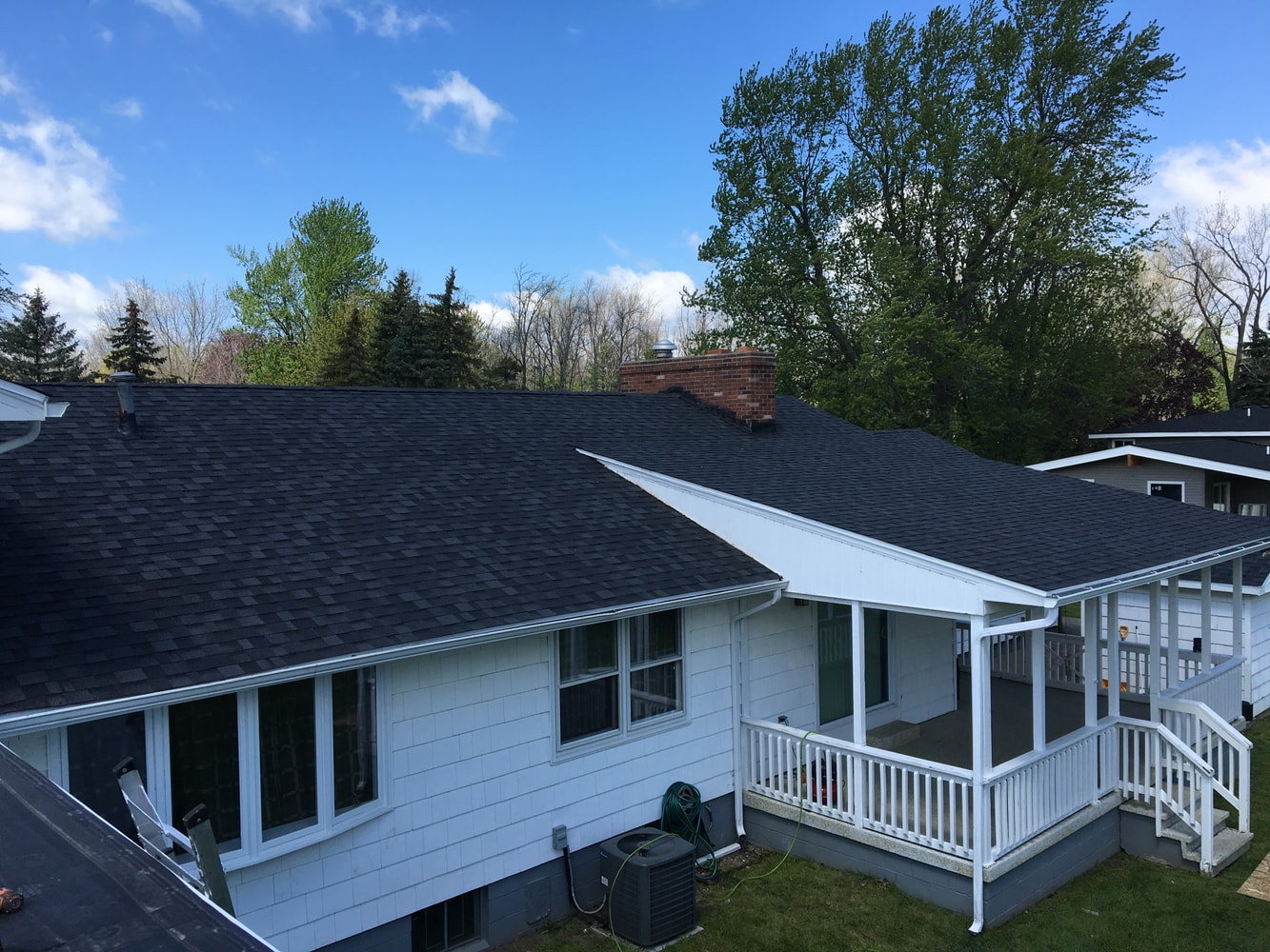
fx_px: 1064
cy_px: 476
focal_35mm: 29
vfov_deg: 48.2
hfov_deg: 61.7
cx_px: 635
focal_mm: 4.15
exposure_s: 1/986
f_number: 2.2
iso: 25
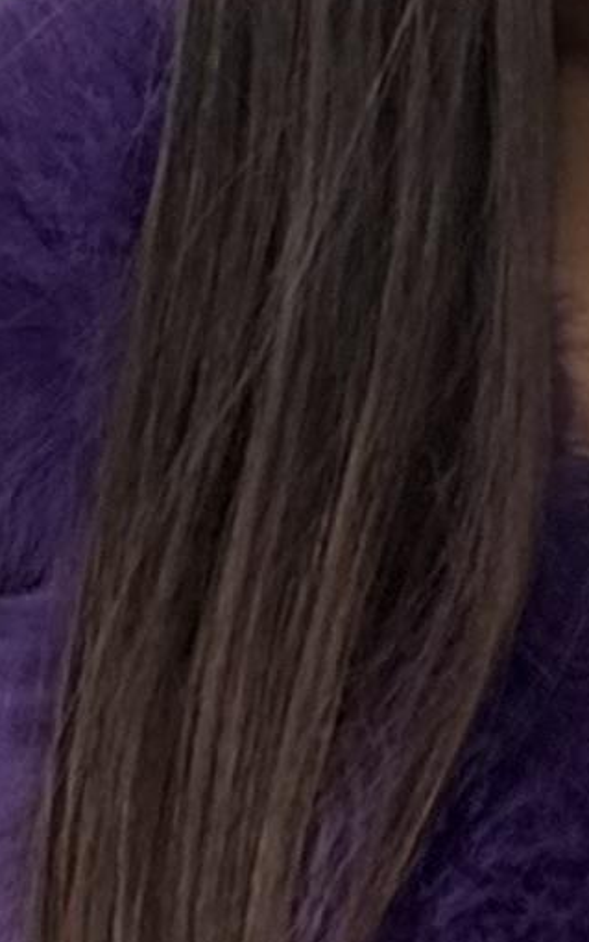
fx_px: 10319
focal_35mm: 402
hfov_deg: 3.2
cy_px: 1960
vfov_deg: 5.1
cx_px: 1119
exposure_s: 1/215
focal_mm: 6.76
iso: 125
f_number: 1.78
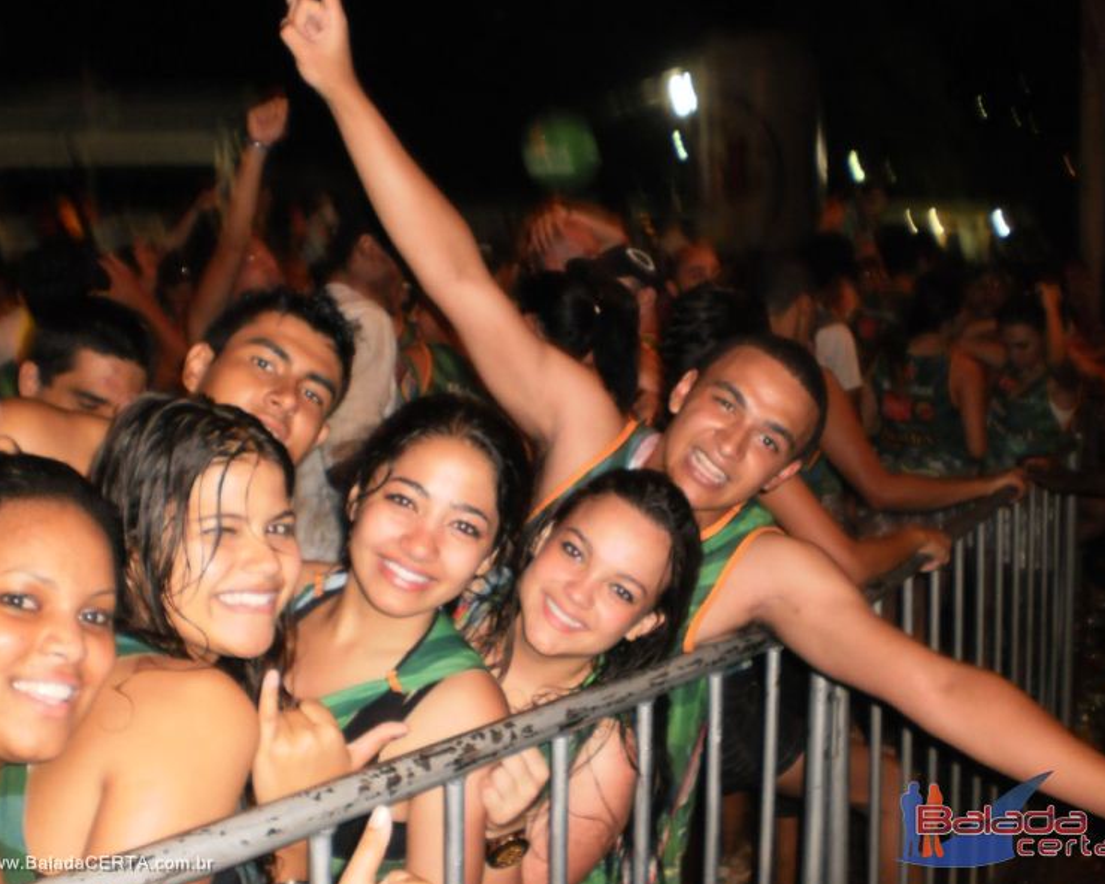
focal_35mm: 38
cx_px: 545
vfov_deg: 39.2
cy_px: 445
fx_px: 1243
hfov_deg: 47.9
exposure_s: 1/30
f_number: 3.1
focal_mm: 6.3
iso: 200
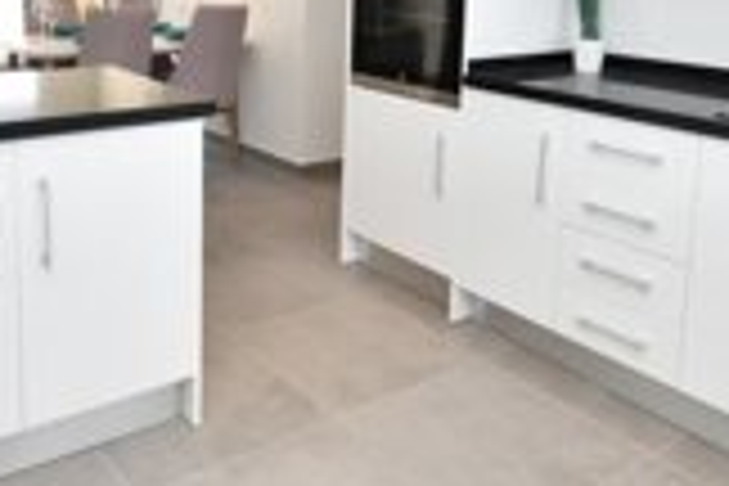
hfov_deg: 51.7
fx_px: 749
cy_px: 45
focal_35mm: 37
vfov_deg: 33.9
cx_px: 310
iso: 400
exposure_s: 1/125
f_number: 4.5
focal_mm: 10
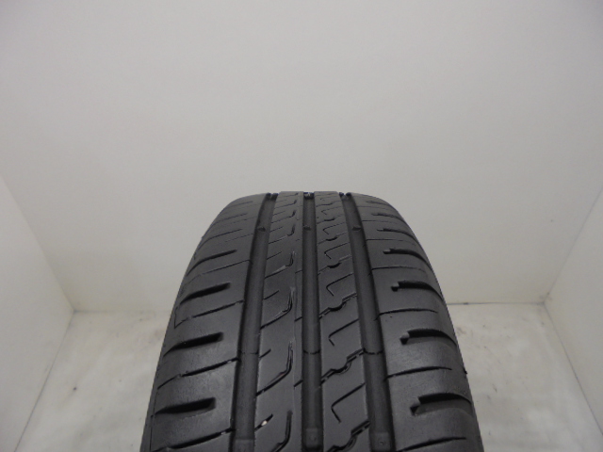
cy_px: 226
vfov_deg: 53.1
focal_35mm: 26
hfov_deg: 67.3
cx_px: 302
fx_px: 453
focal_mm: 4.6
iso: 100
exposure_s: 1/30
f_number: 3.5
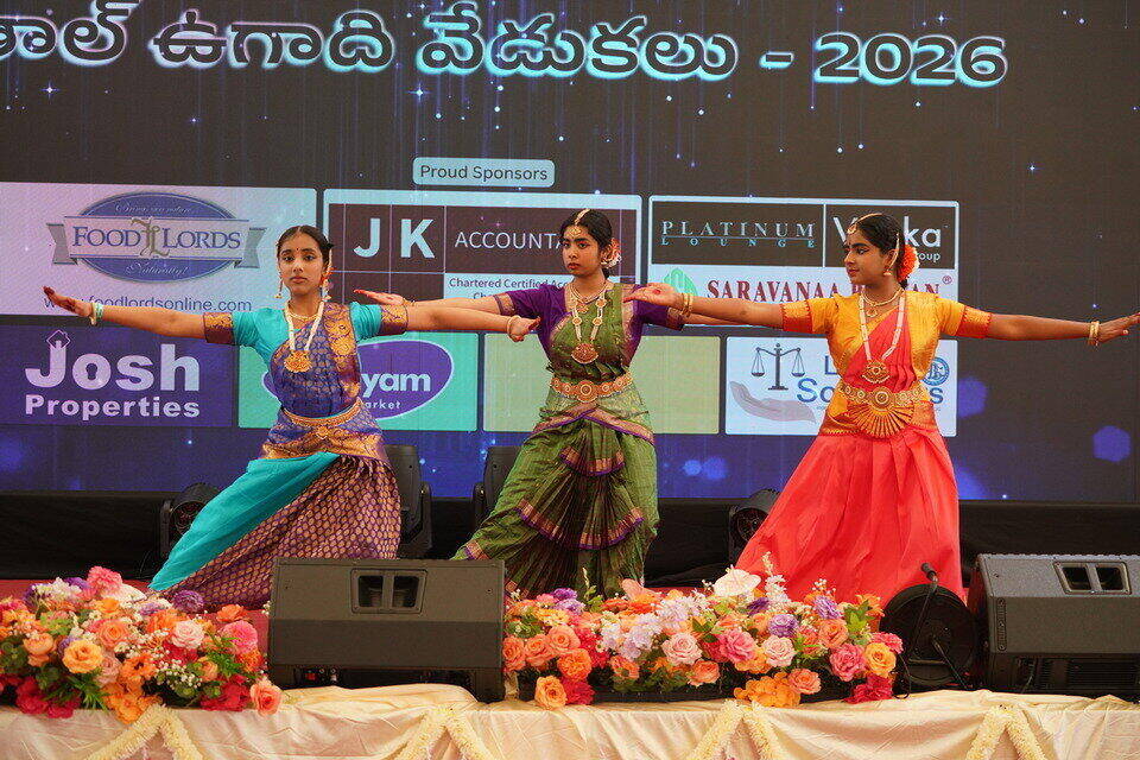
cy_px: 380
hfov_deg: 26.7
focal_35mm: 76
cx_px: 570
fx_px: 2406
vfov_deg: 17.9
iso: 1600
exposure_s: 1/400
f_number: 4.5
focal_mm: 76
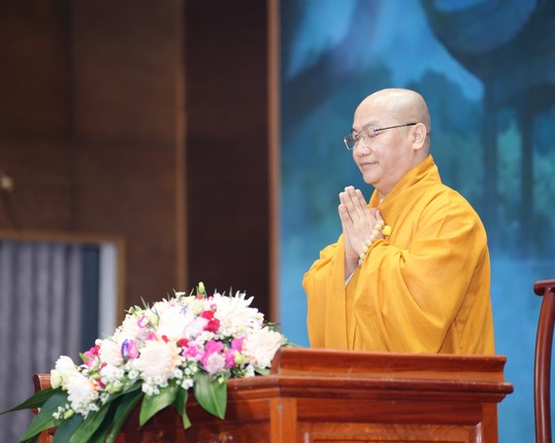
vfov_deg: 9.1
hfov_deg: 11.4
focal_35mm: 170
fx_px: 2791
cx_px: 309
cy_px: 221
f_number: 2.8
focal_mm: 150
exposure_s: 1/100
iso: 1250
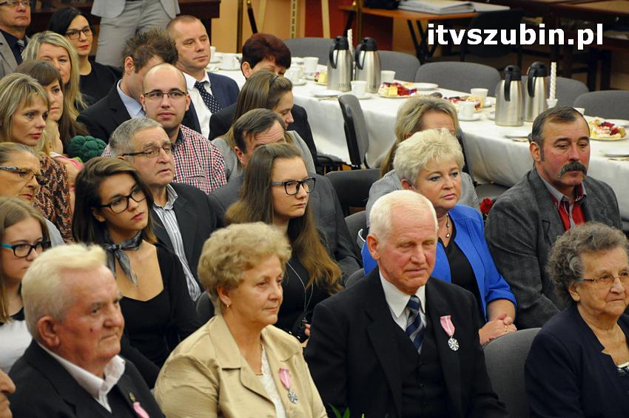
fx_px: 2566
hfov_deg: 14.0
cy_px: 209
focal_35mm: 147
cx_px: 314
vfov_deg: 9.3
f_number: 5.6
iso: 2500
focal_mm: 98
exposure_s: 1/80
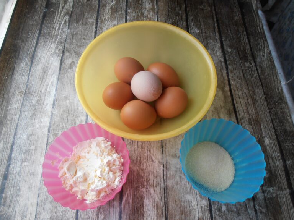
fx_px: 212
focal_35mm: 25
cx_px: 144
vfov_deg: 54.9
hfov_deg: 69.4
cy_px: 113
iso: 80
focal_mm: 4.2
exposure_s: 1/80
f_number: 3
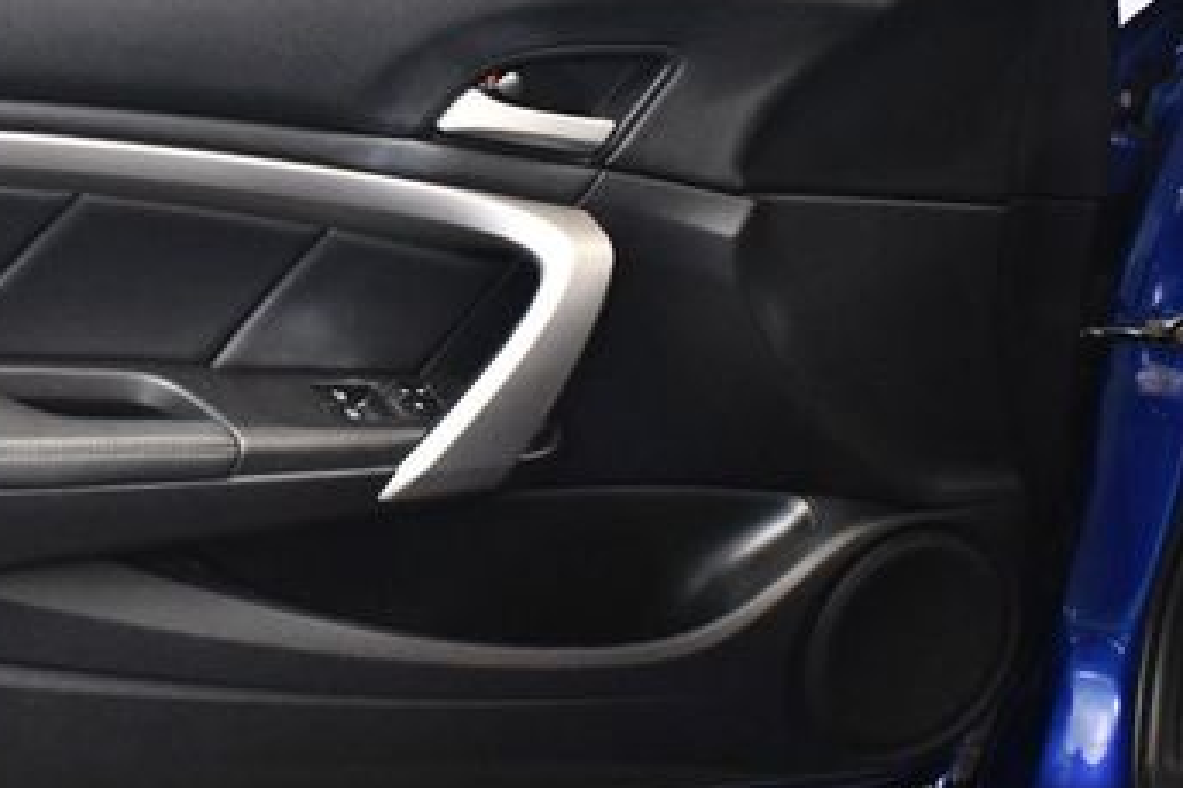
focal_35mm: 67
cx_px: 117
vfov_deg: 20.2
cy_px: 268
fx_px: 2201
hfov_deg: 28.9
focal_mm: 18
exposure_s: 1/80
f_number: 3.5
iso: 3200
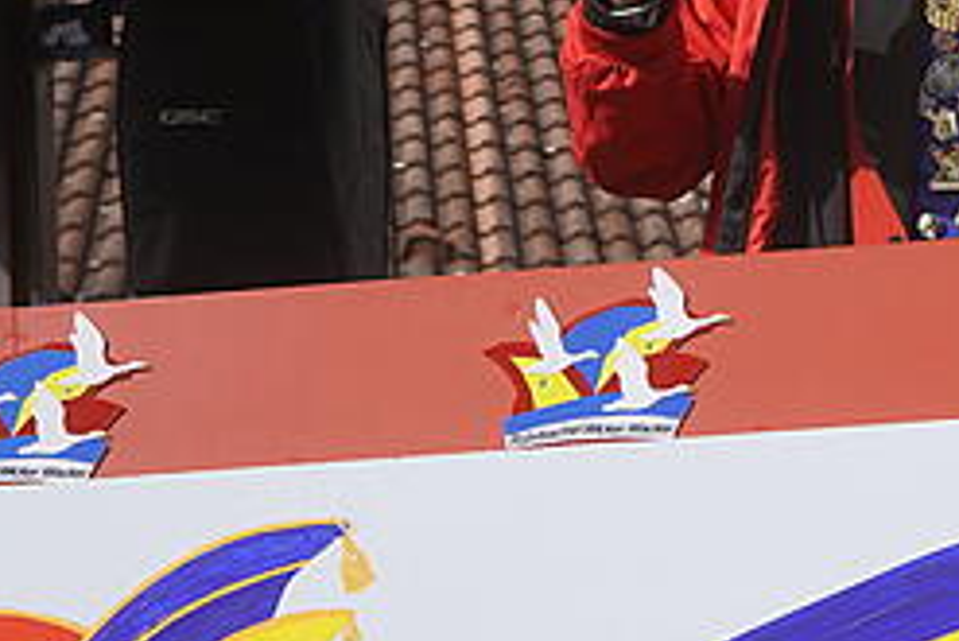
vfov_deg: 12.4
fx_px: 2932
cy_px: 464
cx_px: 1151
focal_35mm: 110
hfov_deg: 17.7
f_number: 5
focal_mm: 29
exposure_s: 1/1000
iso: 100
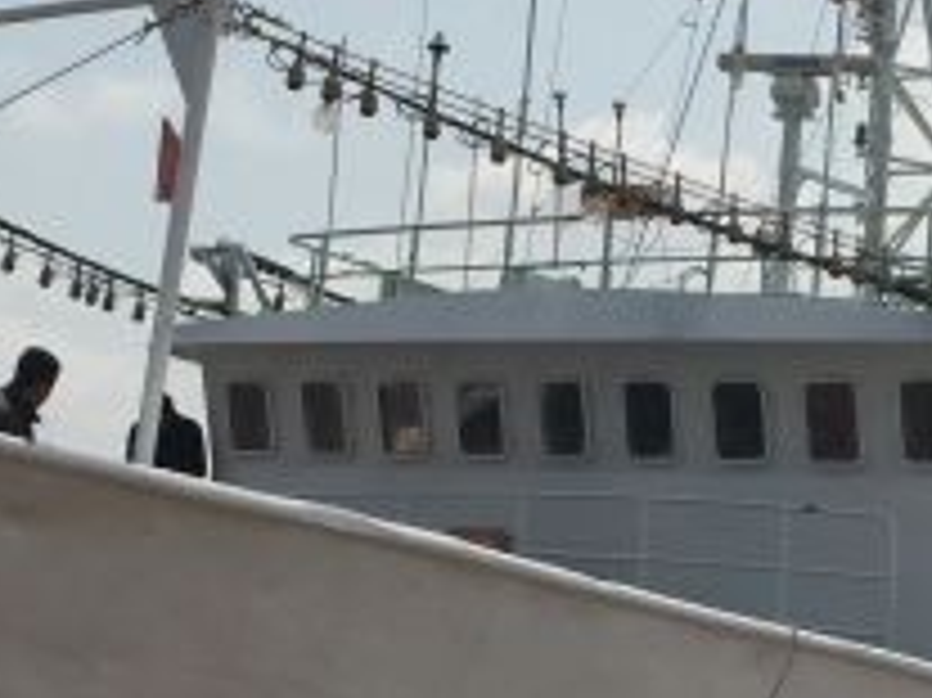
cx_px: 540
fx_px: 3014
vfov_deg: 13.2
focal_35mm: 112
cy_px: 482
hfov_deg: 17.6
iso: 32
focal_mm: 4.15
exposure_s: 1/5650
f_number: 2.2
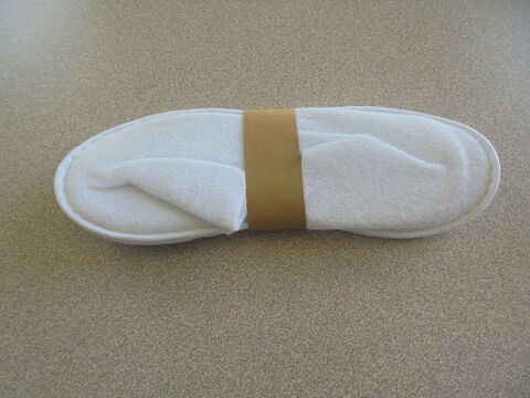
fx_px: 398
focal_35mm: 26
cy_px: 199
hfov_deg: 67.3
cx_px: 265
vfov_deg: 53.1
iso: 100
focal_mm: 4.6
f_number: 3.5
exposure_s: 1/60
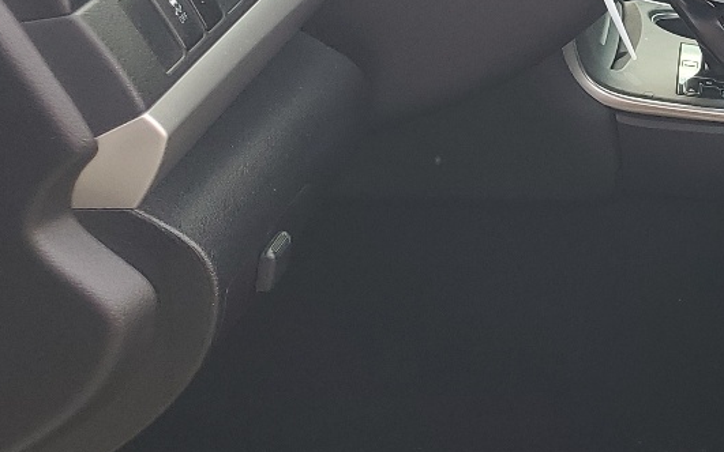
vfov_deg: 15.7
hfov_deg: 21.5
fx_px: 1638
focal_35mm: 83
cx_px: 1038
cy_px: 176
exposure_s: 1/196
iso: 50
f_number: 1.5
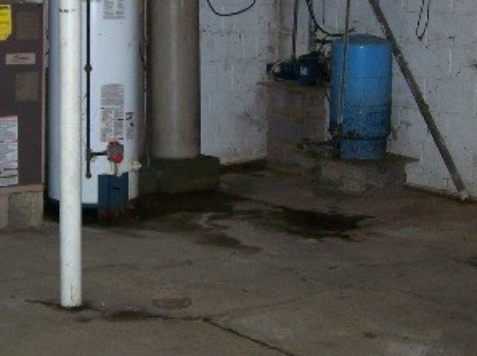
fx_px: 1129
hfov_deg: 23.7
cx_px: 151
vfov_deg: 17.8
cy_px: 69
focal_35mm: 82
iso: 160
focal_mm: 6.3
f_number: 2.8
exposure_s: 1/60
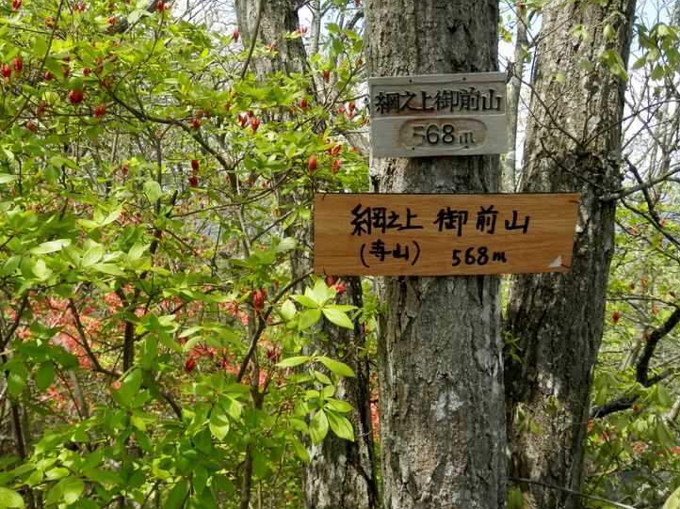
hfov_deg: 45.8
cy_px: 231
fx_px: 805
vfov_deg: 35.1
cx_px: 316
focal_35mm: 41
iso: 80
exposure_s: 1/250
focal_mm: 6.6
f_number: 3.6
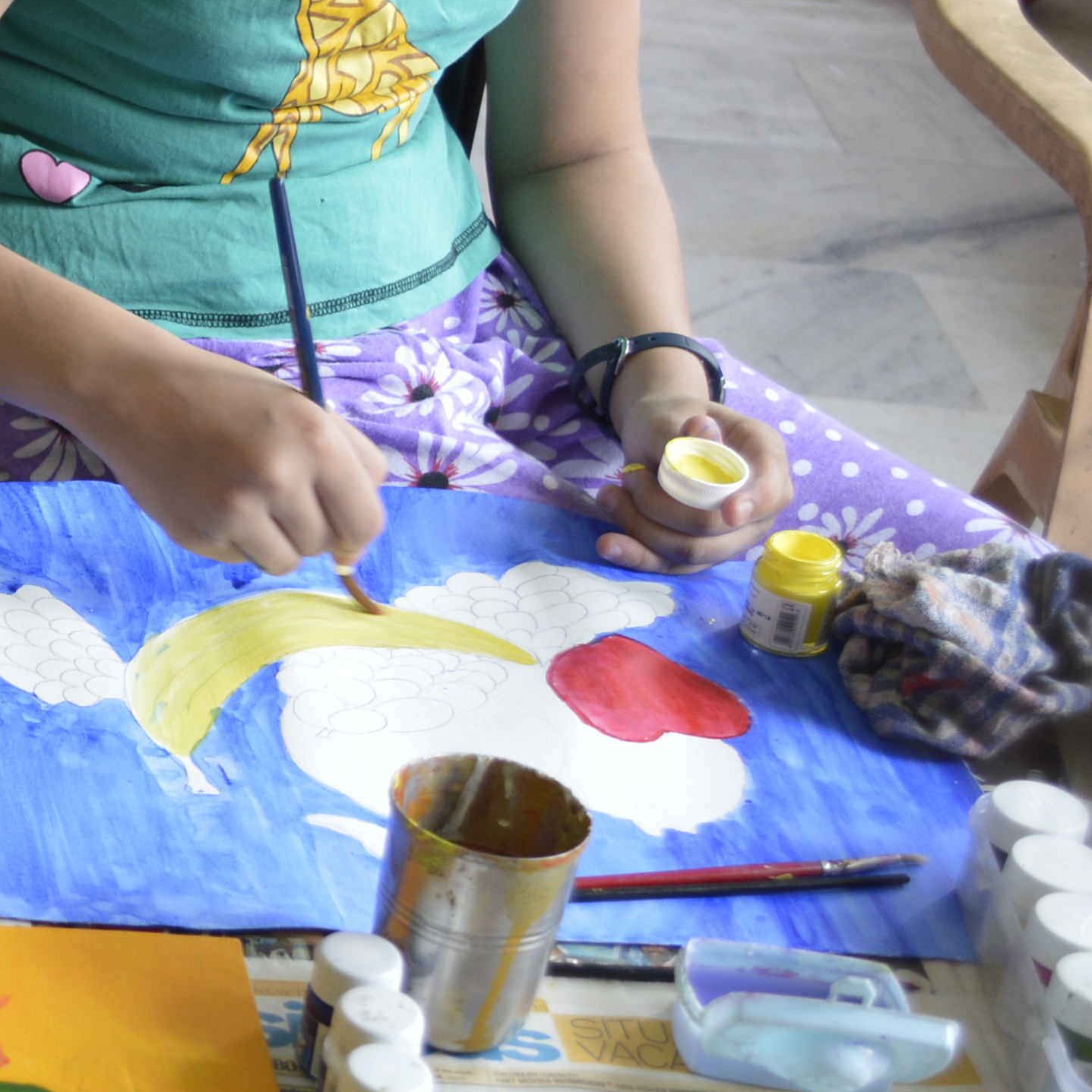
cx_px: -451
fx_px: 3426
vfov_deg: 18.1
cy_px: 466
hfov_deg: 16.7
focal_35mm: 96
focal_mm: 24
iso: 400
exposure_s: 1/60
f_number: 4
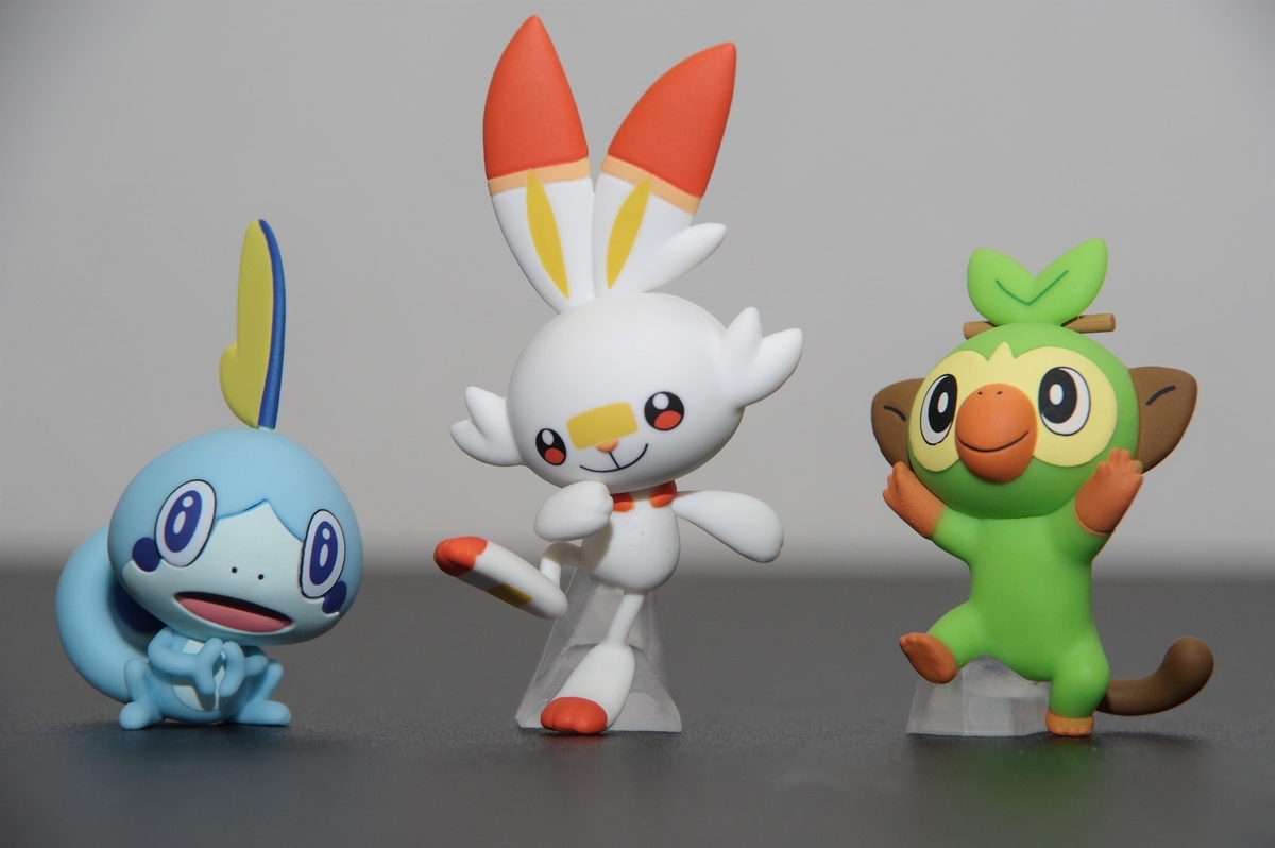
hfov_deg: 10.2
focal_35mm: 202
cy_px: 424
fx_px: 7166
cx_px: 638
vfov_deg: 6.8
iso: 800
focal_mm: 135
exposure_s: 1/180
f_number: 8
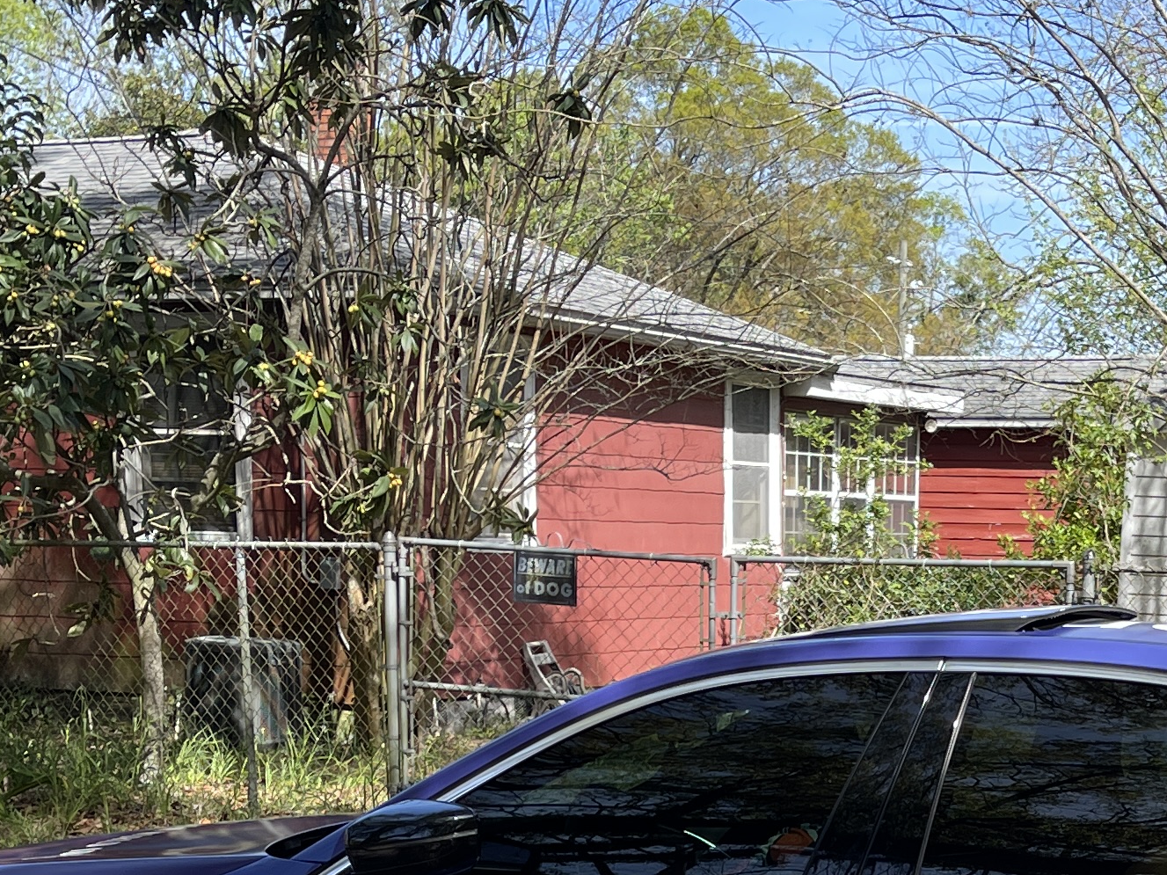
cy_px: 995
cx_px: 950
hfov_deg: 24.3
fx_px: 2663
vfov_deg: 17.9
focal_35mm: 79
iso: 50
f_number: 1.6
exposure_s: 1/1294
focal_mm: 5.1
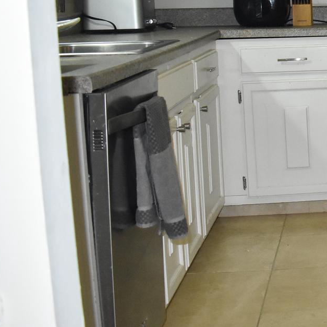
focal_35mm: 75
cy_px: 96
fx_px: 802
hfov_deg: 19.3
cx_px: 527
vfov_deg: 22.9
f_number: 3.5
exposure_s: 1/125
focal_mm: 18
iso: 2500
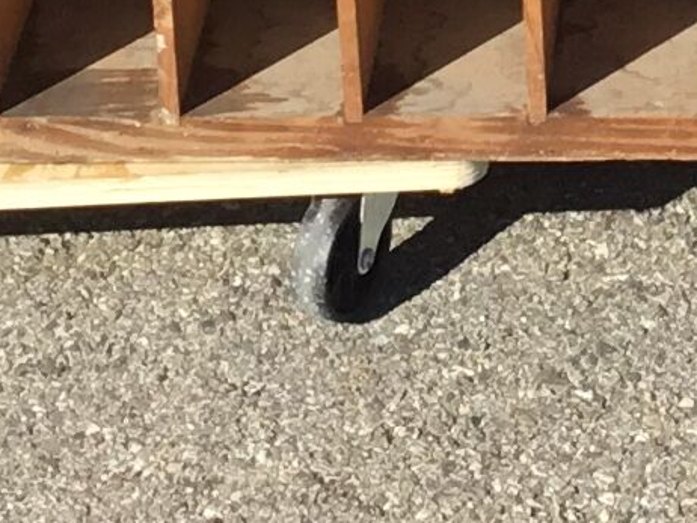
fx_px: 4412
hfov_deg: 8.9
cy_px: -743
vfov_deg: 6.5
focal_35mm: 219
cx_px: 786
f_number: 2.4
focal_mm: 3.3
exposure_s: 1/799
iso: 25
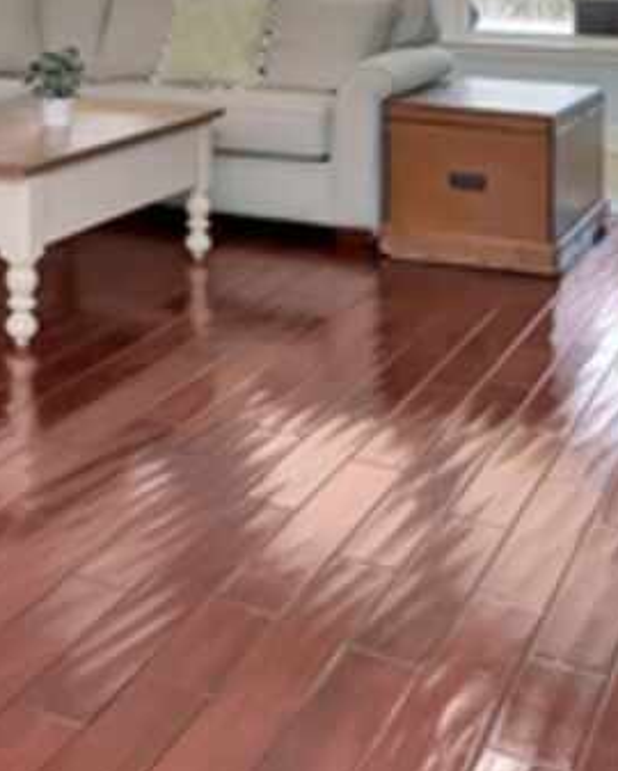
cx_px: -85
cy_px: -108
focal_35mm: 59
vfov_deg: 28.6
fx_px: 1343
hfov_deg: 24.0
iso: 1000
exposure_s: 1/100
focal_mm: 11
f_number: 6.3
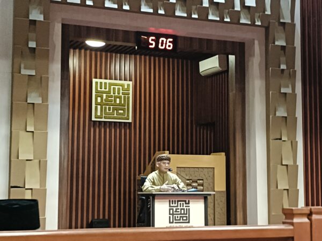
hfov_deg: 28.2
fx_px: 642
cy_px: 120
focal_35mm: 69
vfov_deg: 21.3
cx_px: 161
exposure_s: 1/24
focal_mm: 4.7
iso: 4000
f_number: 1.7
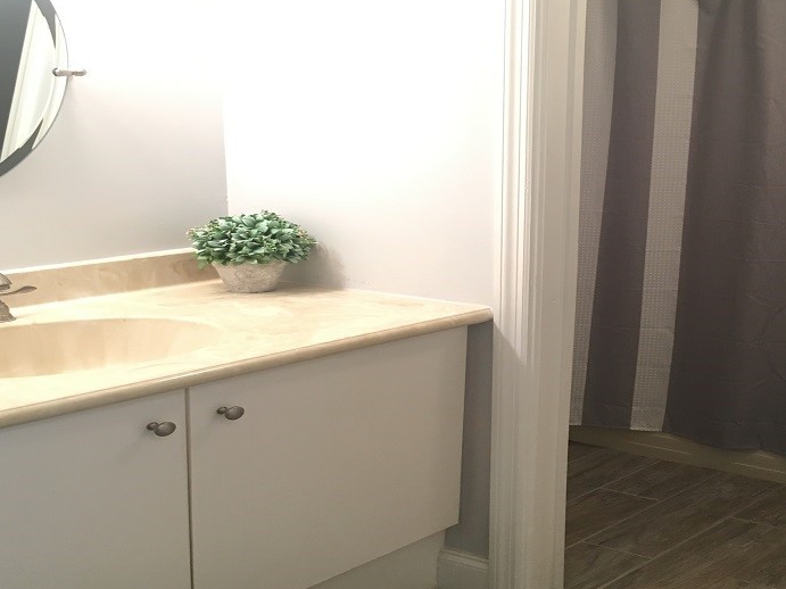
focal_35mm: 43
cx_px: 511
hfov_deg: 43.4
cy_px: 242
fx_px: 976
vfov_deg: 33.5
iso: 100
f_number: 2.2
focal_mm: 4.15
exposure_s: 1/30
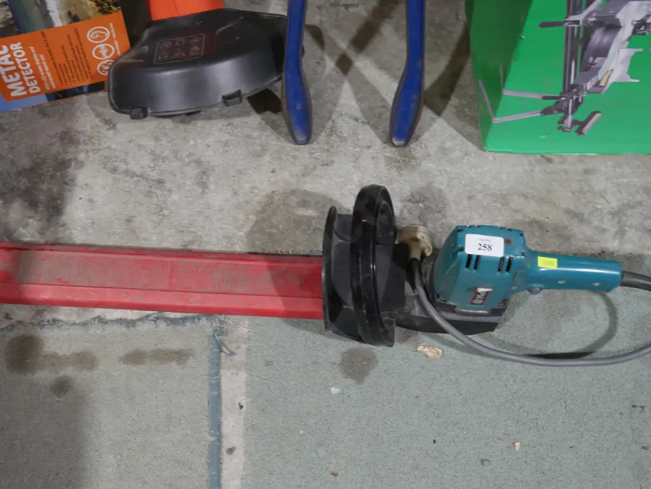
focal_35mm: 44
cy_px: 244
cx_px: 326
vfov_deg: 32.9
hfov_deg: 42.9
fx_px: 828
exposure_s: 1/60
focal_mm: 22
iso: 1000
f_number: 4.7
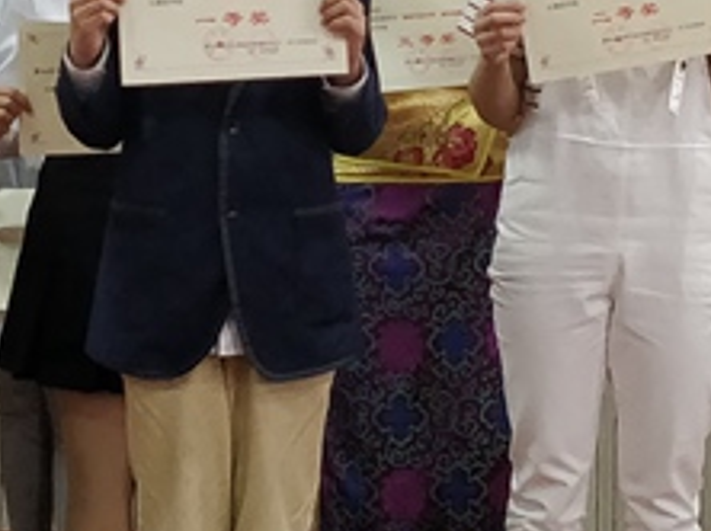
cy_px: 53
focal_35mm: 68
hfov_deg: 28.4
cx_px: 237
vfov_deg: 21.1
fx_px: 1395
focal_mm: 4.1
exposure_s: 1/50
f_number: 1.7
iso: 320
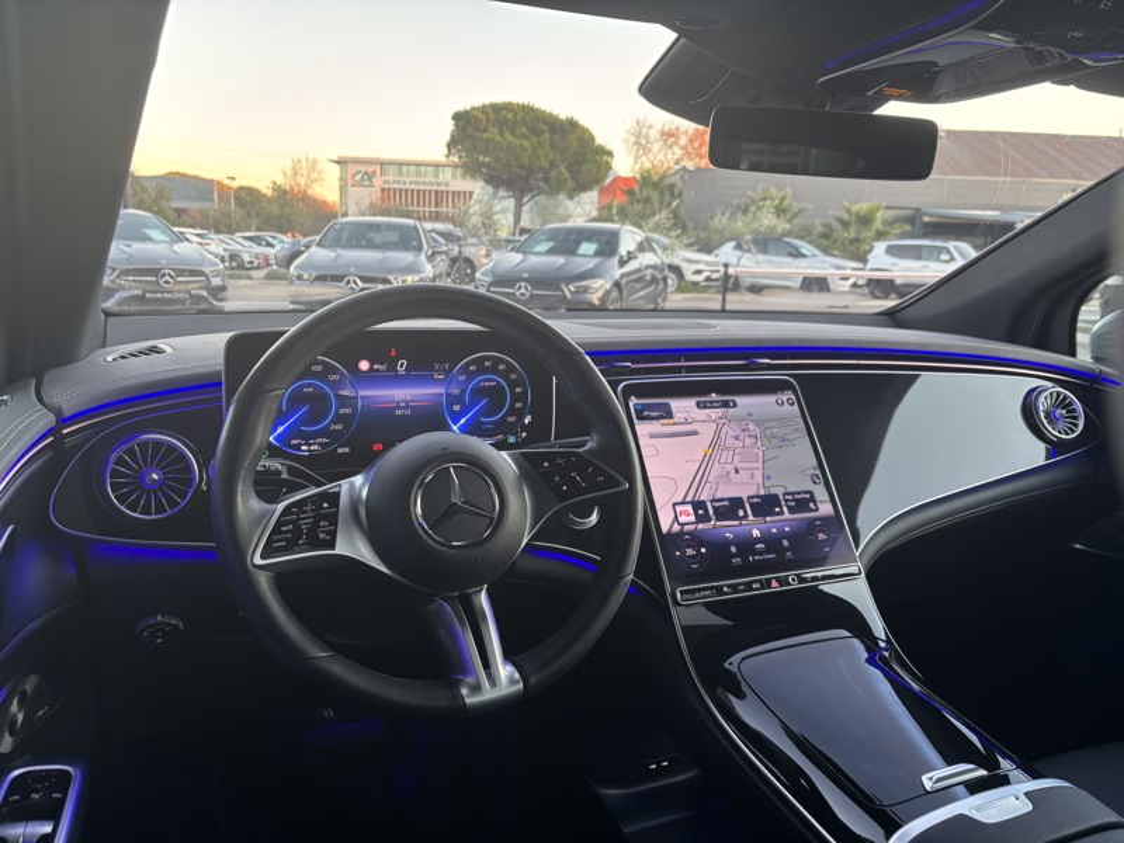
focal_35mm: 26
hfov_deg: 67.3
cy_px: 422
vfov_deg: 53.1
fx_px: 844
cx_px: 562
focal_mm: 5.96
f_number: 1.6
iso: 125
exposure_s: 1/78
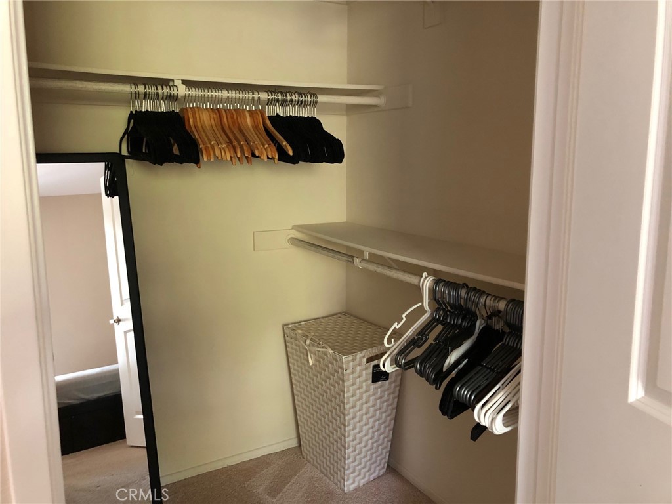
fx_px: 544
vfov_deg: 49.7
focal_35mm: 28
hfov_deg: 63.4
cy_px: 252
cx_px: 336
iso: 100
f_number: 1.8
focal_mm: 3.99
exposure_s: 1/7
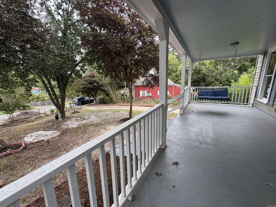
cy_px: 104
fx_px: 112
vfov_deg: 85.7
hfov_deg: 102.1
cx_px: 138
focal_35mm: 14
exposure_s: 1/131
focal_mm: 2.22
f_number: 2.2
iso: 40
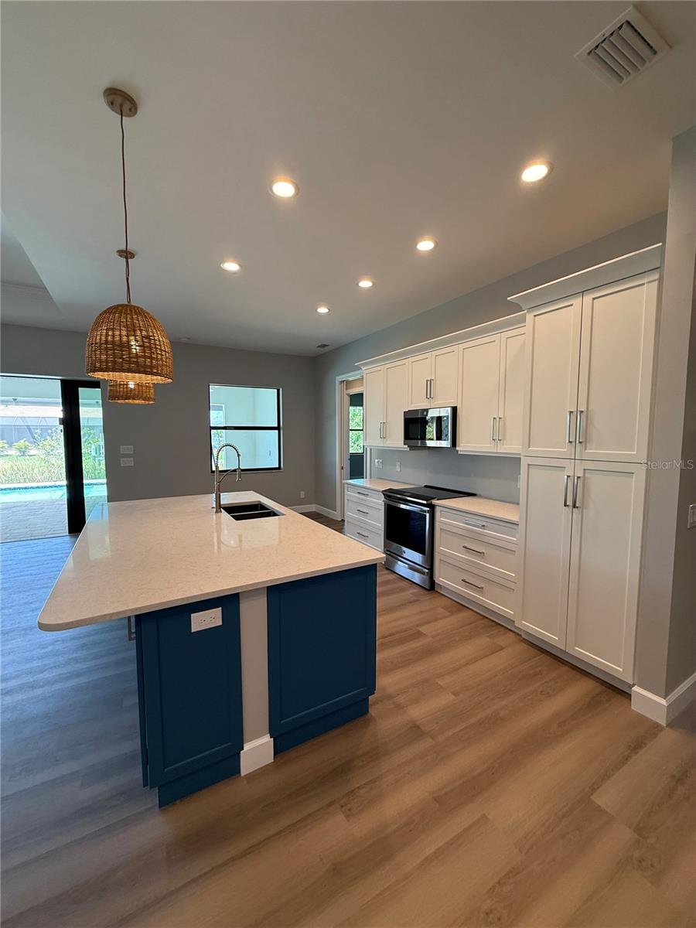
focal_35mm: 14
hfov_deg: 85.7
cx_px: 348
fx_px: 375
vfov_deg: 102.1
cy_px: 464
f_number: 2.2
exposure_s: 1/120
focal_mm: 2.22
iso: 125
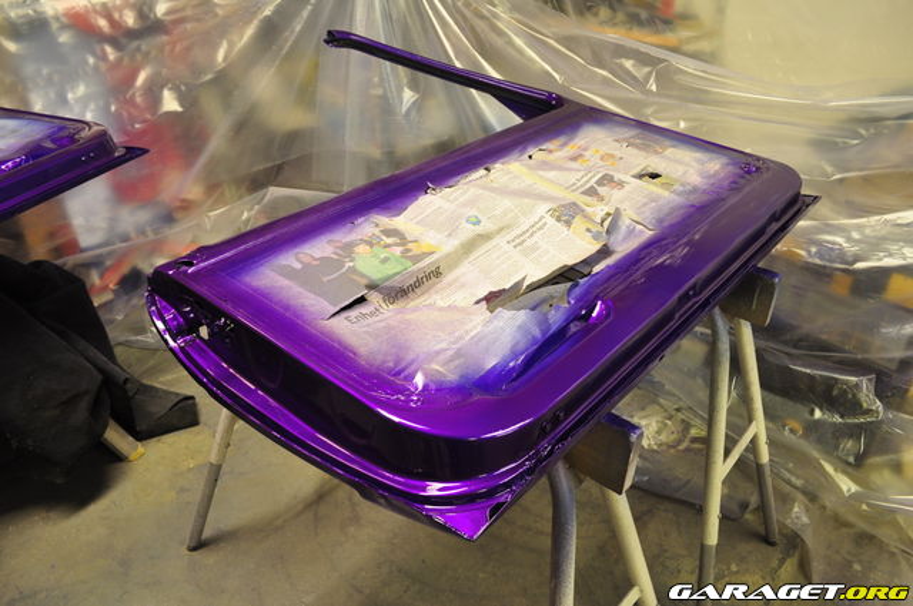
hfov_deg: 67.4
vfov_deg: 47.8
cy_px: 303
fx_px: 684
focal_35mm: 27
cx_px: 456
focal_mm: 18
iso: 500
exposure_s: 1/15
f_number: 6.3
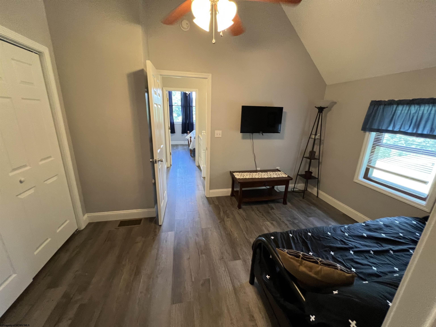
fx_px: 164
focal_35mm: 13
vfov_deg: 89.9
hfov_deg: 106.2
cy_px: 164
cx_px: 218
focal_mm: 1.57
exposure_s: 1/60
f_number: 1.8
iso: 250
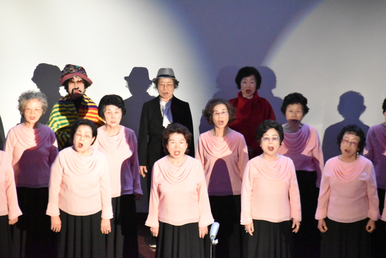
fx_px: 2253
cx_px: 193
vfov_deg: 6.6
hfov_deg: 9.8
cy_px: 129
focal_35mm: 210
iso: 12800
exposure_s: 1/100
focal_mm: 140
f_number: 4.8
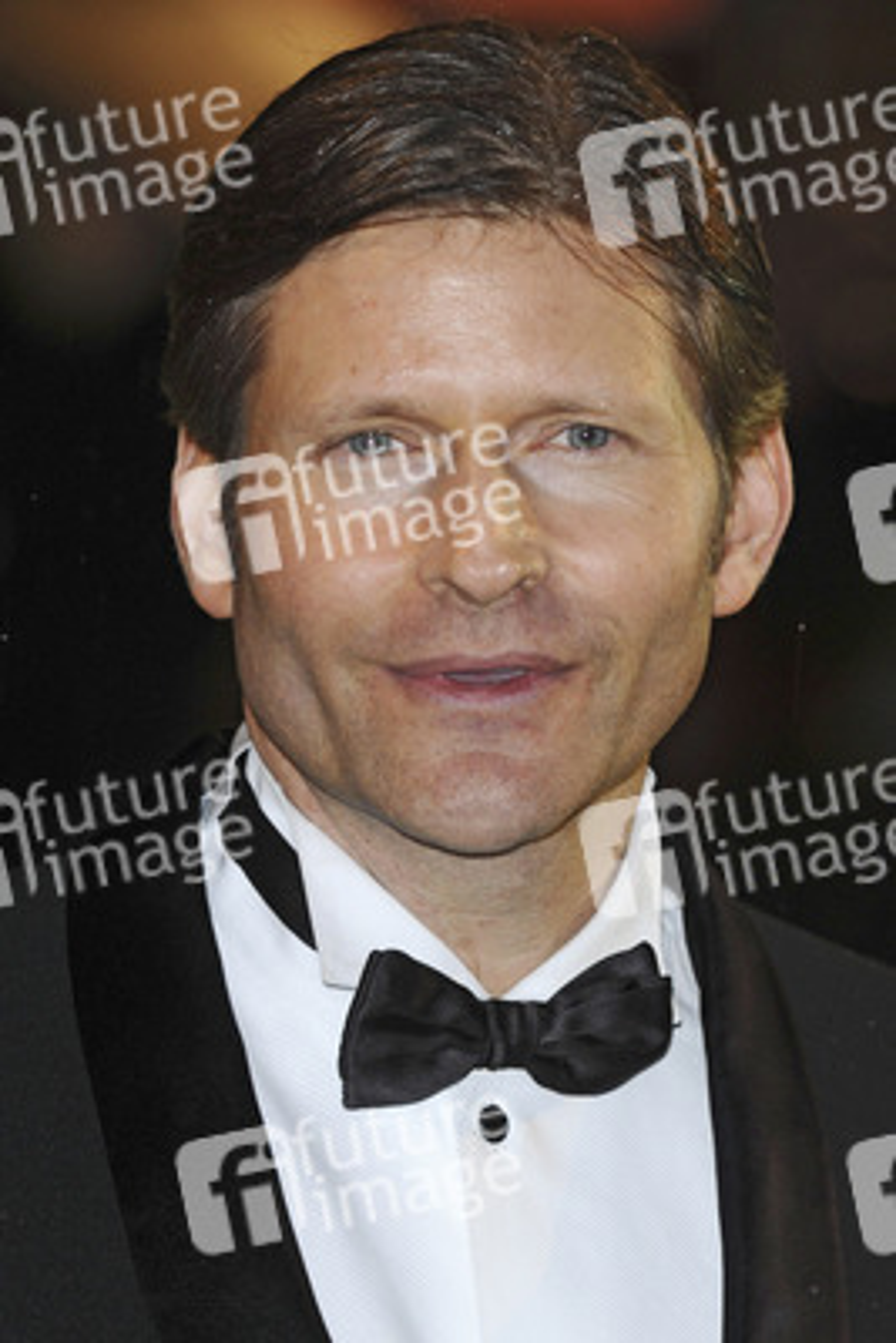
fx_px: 10350
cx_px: 448
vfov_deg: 7.4
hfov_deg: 5.0
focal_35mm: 278
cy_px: 672
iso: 400
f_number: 5
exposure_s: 1/160
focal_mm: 185
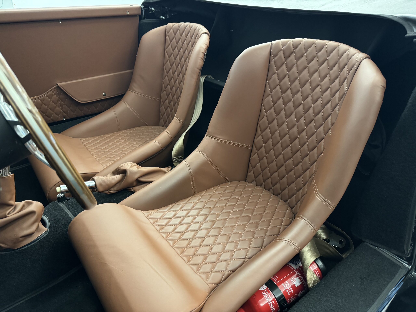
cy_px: 156
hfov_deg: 71.6
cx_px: 208
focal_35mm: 24
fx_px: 288
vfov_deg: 56.8
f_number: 1.78
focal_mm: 6.76
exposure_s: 1/33
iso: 640
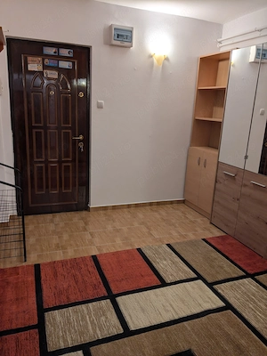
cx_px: 134
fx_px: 278
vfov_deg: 65.3
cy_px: 178
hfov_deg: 51.4
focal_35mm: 27
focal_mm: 4.38
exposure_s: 1/33.3
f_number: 1.73
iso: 47
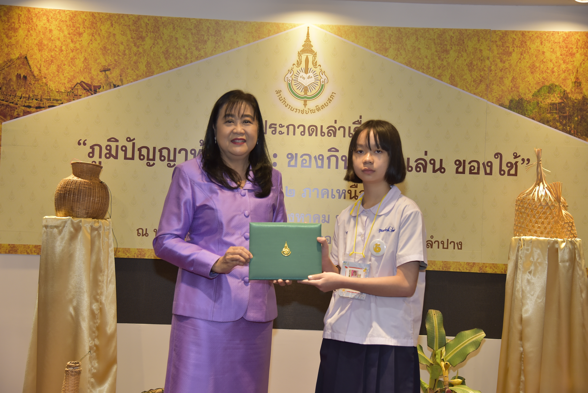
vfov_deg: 27.0
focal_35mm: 50
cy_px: 196
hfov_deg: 39.6
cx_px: 294
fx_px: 817
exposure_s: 1/200
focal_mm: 50
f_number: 4
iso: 1000
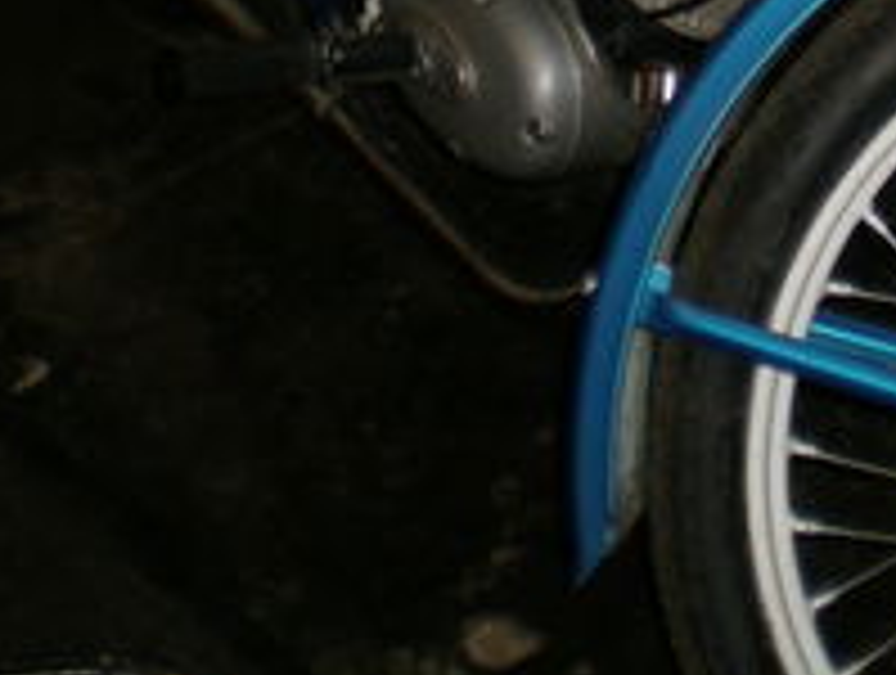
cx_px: 743
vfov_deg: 11.6
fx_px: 3164
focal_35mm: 122
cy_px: -369
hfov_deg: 16.0
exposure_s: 1/60
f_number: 3.1
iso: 50
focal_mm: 6.3
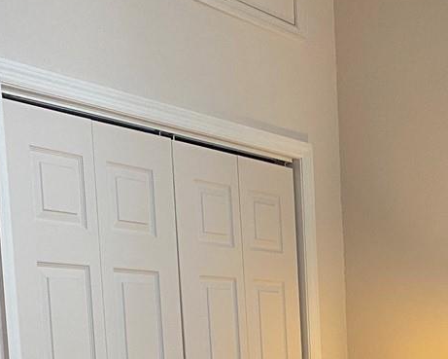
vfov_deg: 16.2
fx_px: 1167
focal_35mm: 88
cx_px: 440
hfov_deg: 21.0
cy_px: 508
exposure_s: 1/60
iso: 200
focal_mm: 4.25
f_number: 1.8
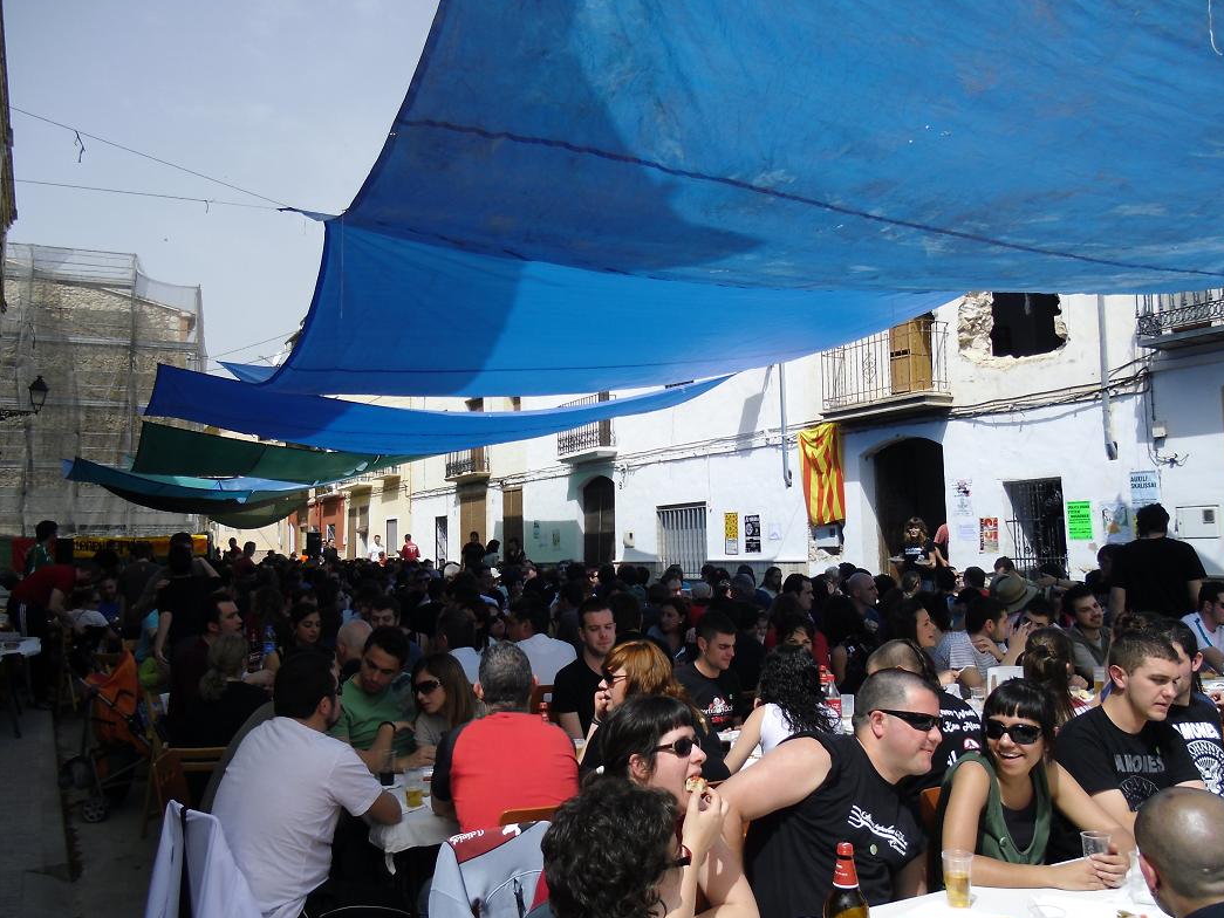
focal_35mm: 31
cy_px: 461
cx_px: 588
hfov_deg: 58.3
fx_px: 1096
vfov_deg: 45.5
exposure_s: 1/125
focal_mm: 4.9
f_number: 8
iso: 64
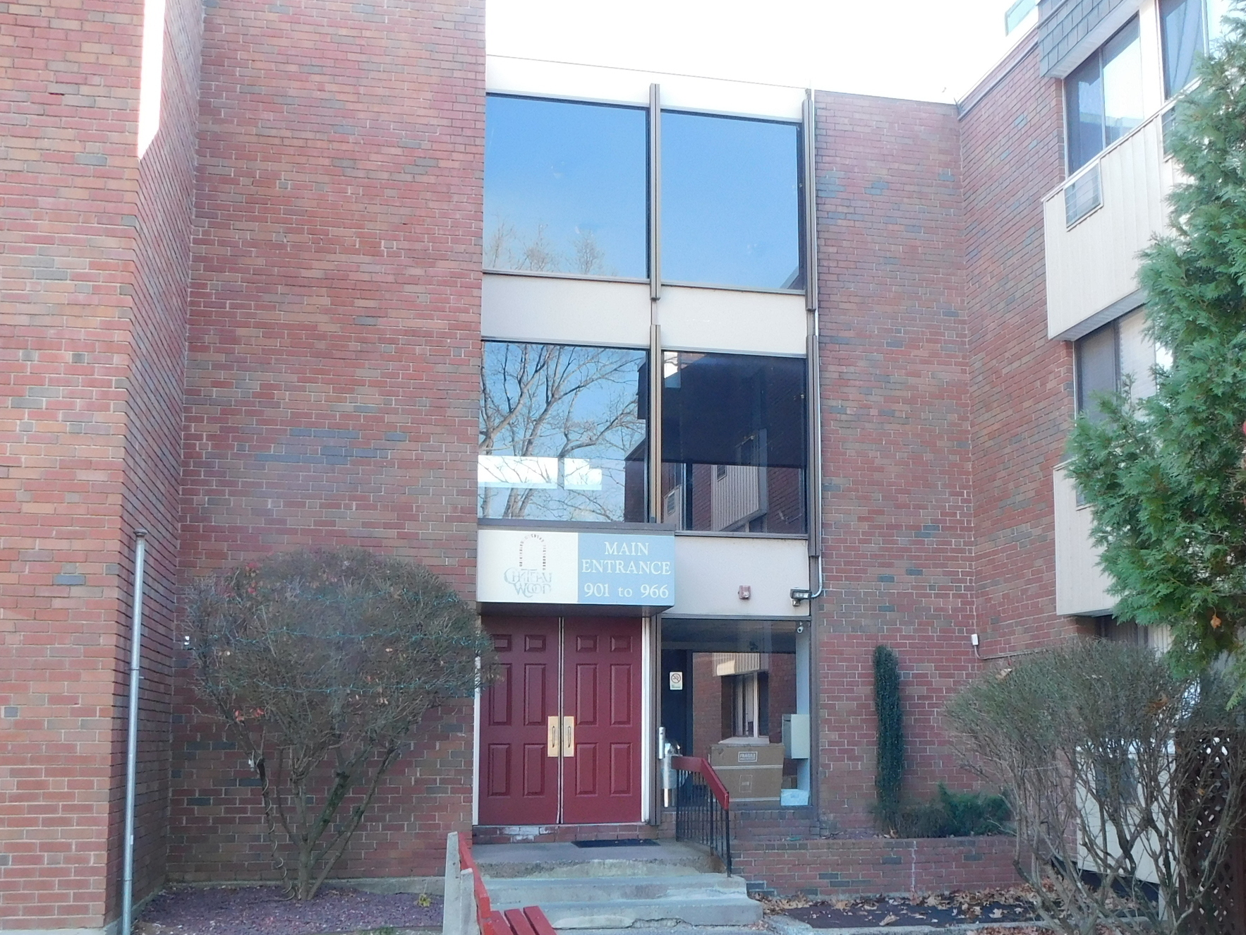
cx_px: 720
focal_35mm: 40
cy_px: 571
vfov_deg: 35.8
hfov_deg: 46.6
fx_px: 1440
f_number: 3
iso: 125
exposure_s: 1/80
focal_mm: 4
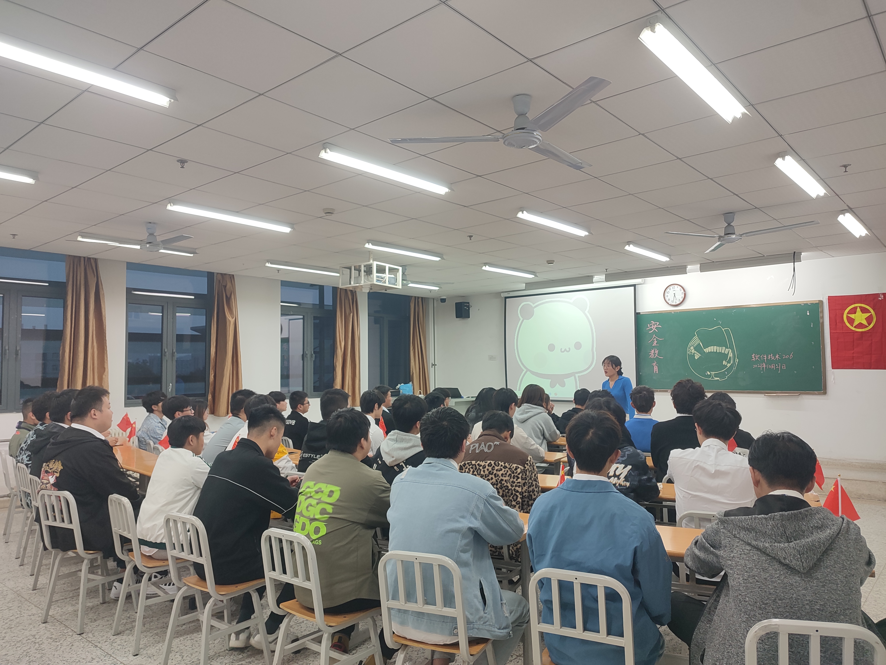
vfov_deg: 54.9
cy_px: 332
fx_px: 640
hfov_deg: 69.4
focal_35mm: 25
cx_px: 443
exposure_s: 1/33
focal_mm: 5.96
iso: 173
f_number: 1.75
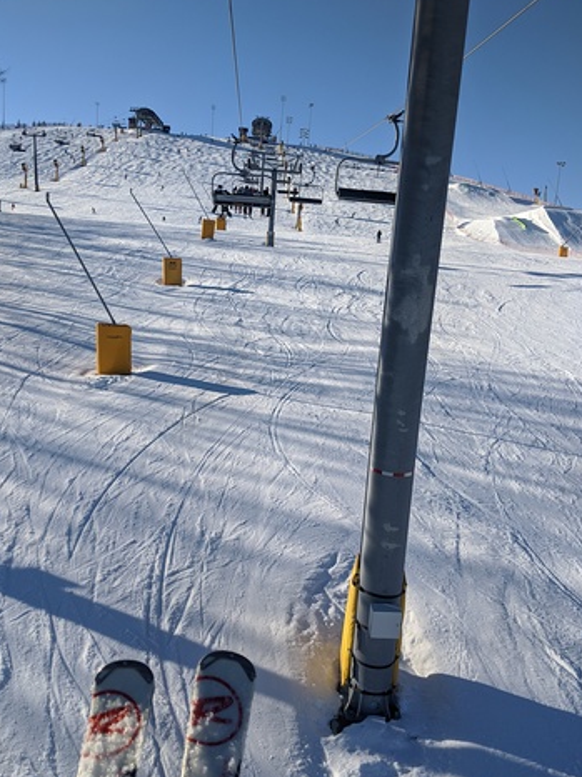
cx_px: 281
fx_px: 651
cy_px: 392
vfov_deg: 61.7
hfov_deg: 48.2
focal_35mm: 29
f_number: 1.8
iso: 72
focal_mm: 4.44
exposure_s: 1/3906
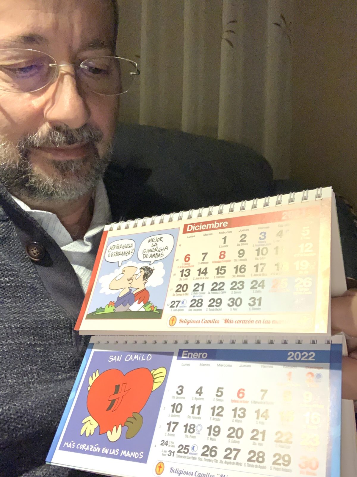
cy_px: 238
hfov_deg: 44.2
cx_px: 178
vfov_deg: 56.8
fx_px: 440
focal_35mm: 32
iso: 800
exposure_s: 1/40
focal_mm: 2.87
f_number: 2.2
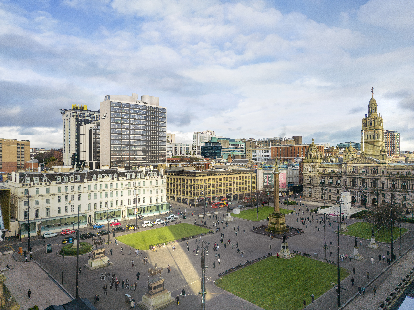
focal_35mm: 24
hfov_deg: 71.6
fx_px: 287
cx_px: 207
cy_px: 155
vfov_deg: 56.8
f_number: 1.7
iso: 100
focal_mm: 6.72
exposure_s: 1/1000
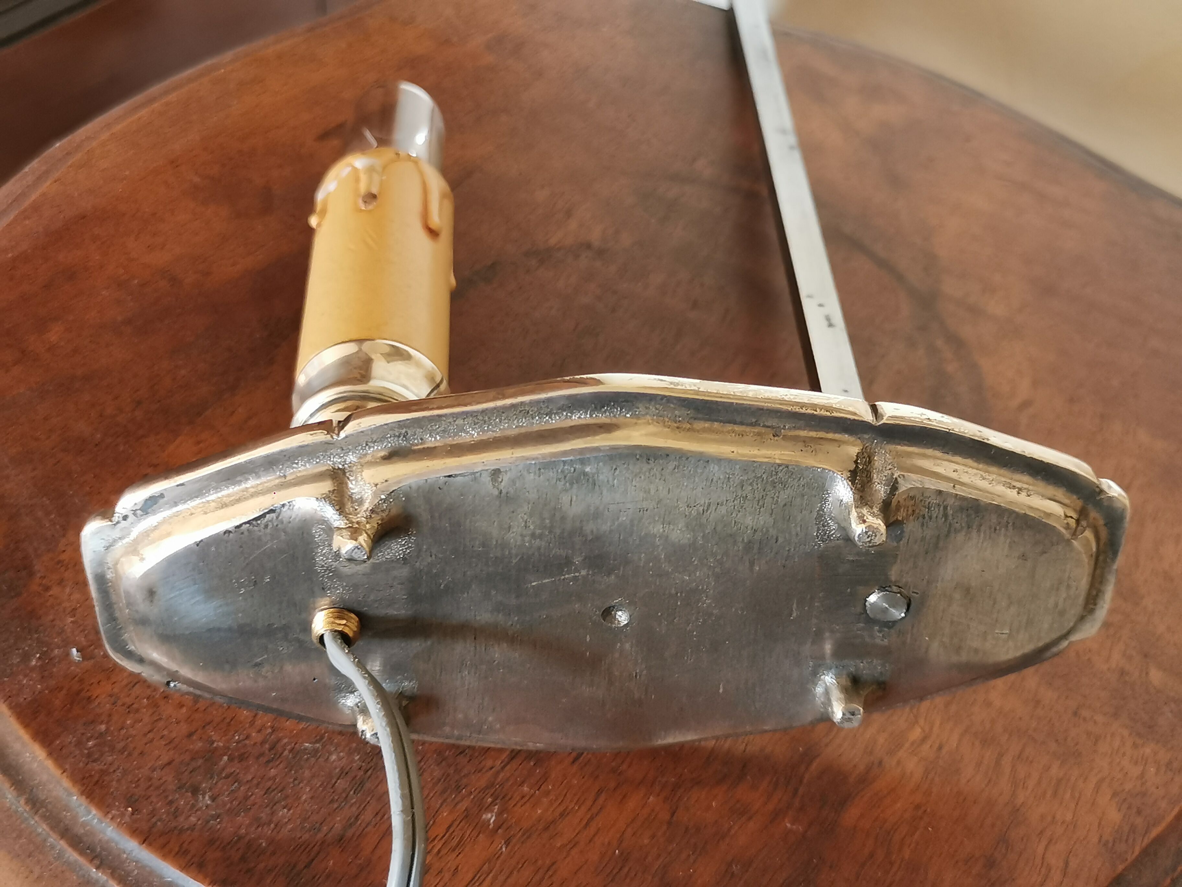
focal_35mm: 44
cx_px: 591
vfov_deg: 32.9
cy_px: 444
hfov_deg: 42.9
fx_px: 1502
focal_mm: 5.58
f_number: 1.8
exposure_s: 1/50
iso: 250
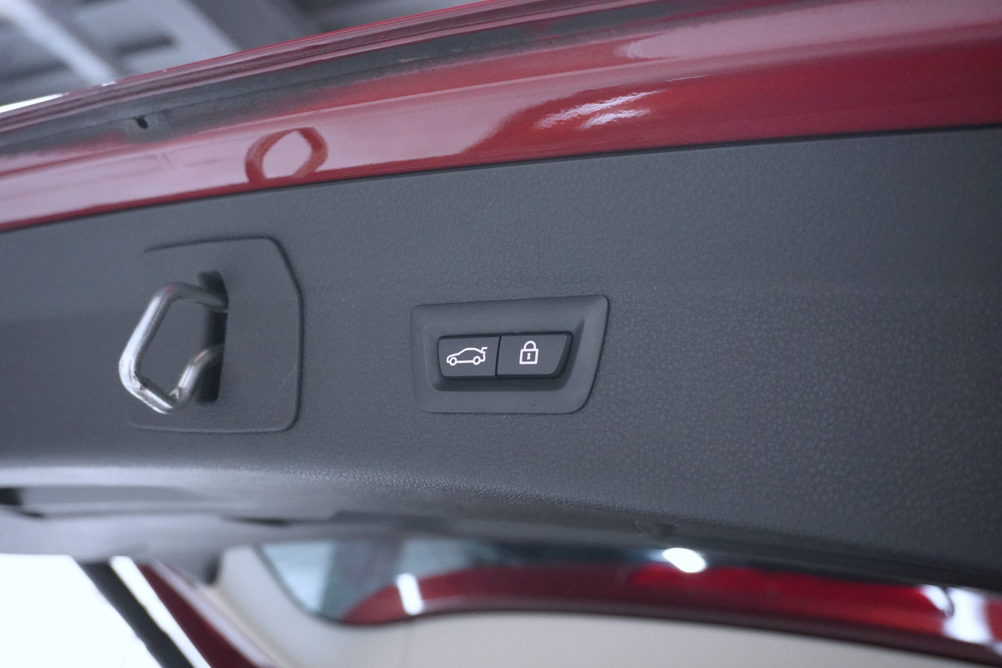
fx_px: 960
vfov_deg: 38.4
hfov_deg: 55.1
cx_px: 501
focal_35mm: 34
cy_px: 334
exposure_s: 1/60
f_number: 4
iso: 4000
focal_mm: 23
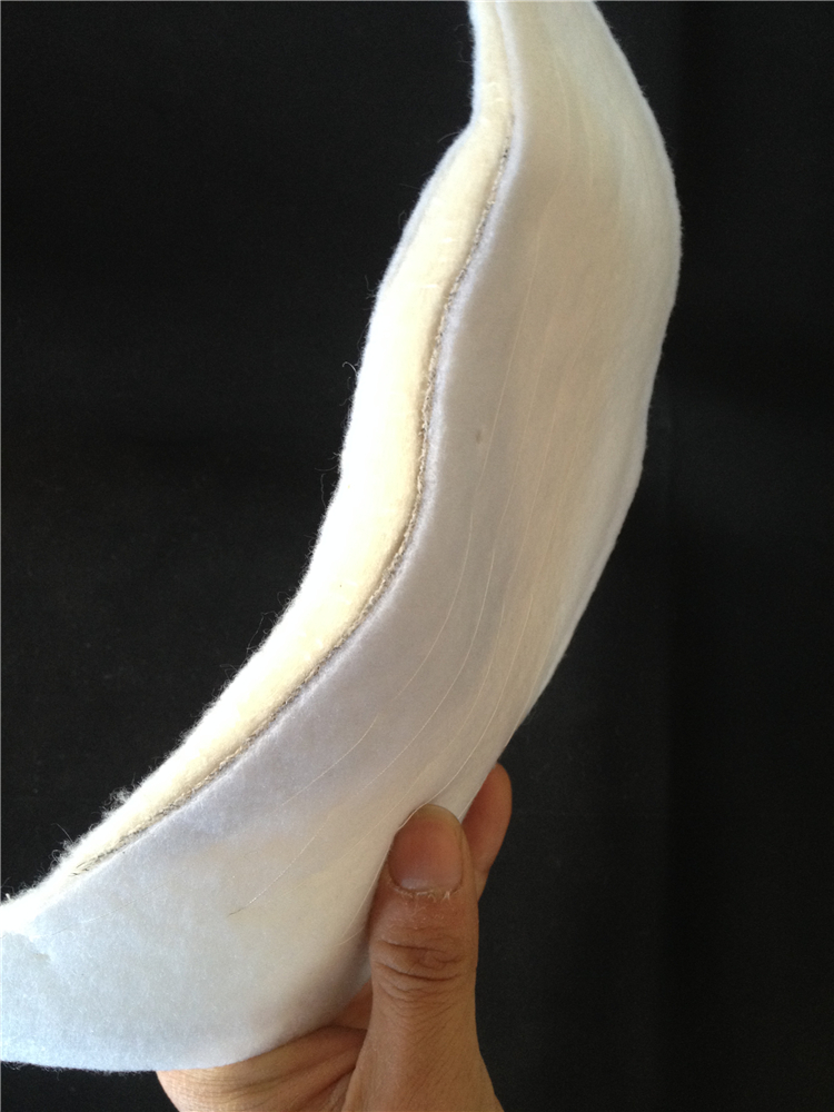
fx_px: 1124
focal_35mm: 35
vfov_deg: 52.6
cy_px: 556
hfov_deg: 40.7
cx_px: 417
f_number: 2.4
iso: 125
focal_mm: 4.28
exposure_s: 1/20
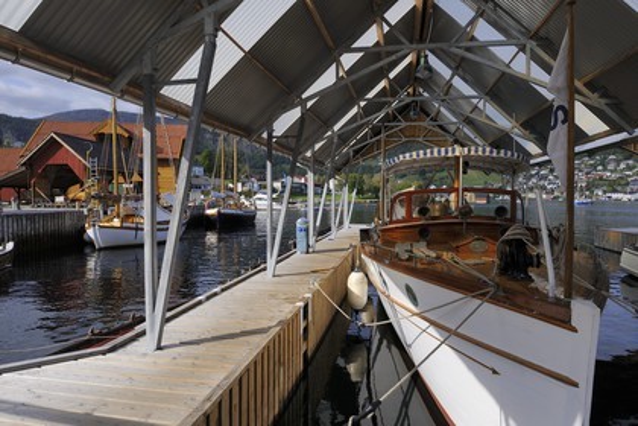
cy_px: 213
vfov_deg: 53.1
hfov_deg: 73.7
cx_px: 319
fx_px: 425
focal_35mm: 24
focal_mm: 24
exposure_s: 1/160
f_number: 13
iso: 200
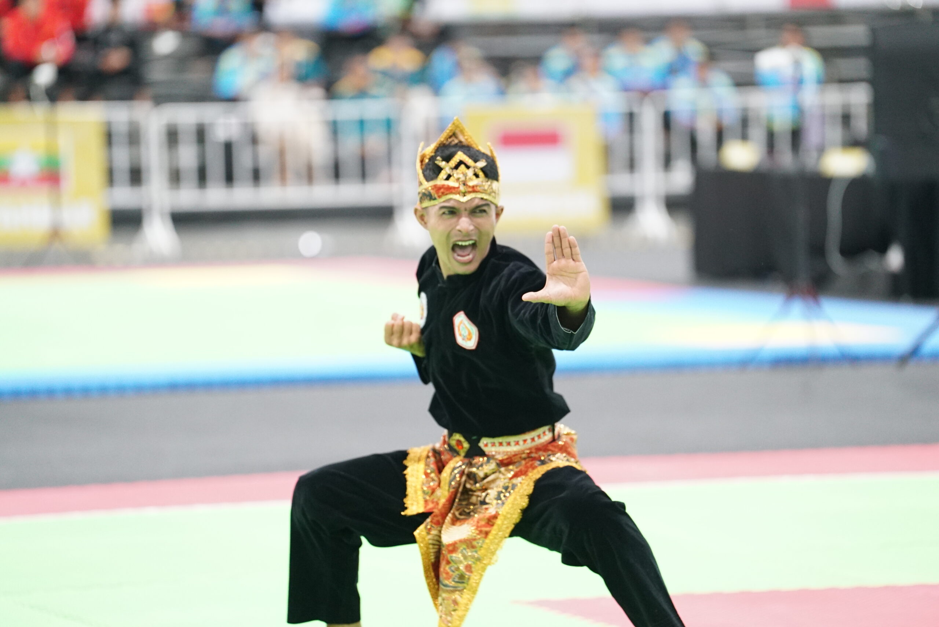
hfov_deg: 10.3
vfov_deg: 6.9
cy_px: 314
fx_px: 5219
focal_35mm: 200
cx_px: 470
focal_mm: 200
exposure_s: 1/200
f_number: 2.8
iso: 4000
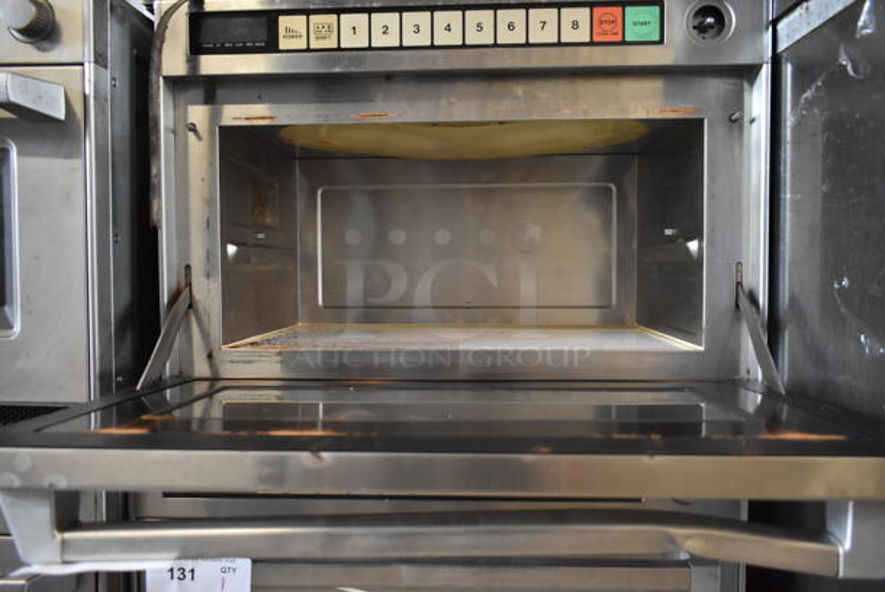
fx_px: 664
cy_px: 296
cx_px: 442
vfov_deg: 48.0
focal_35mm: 27
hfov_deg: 67.3
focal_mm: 18
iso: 3200
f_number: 3.5
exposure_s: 1/125
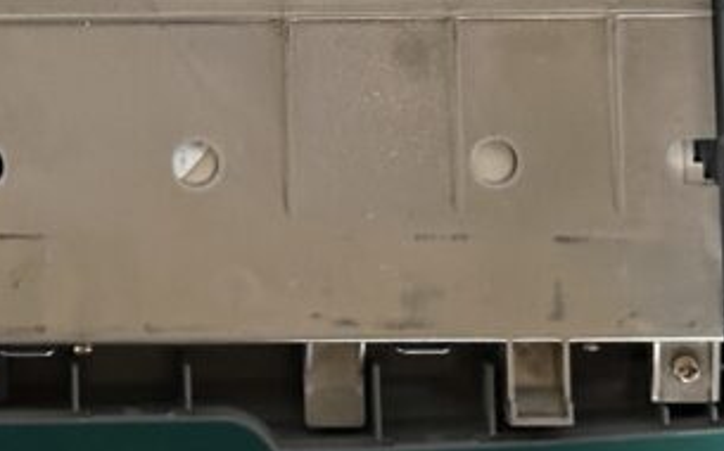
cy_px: -287
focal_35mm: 171
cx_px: -171
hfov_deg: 12.0
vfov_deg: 7.5
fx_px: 3371
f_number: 1.78
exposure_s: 1/25
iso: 640
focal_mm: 6.86
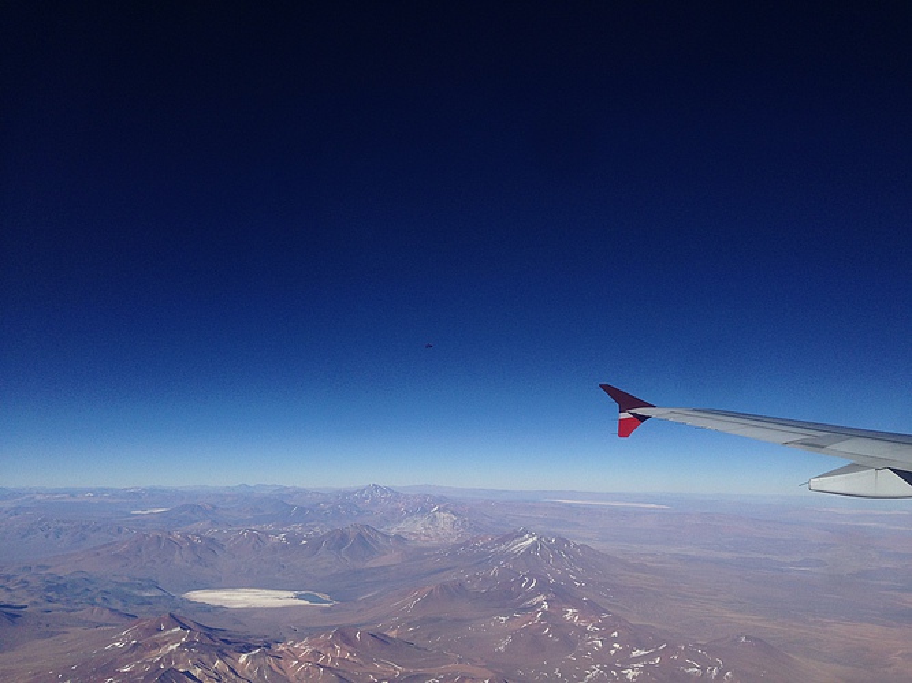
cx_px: 456
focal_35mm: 33
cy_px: 342
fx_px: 869
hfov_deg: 55.4
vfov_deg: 42.9
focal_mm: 4.12
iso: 50
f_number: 2.4
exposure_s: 1/3195
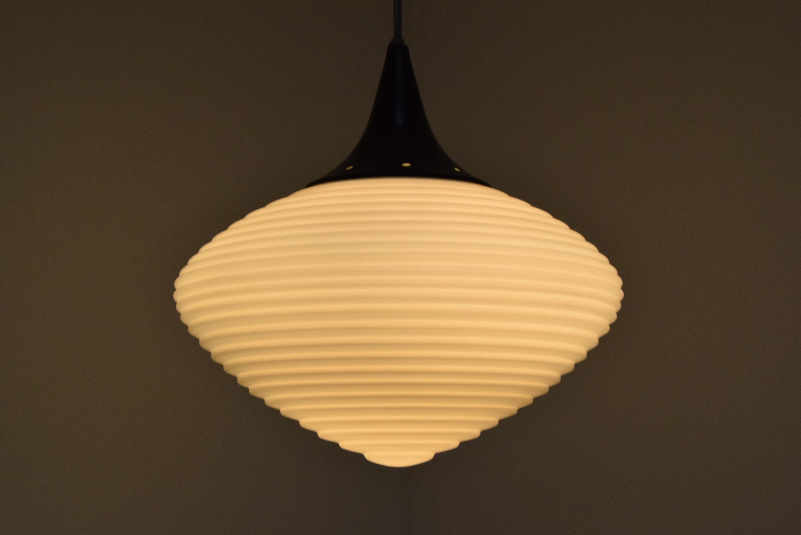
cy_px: 268
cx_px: 400
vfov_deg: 22.7
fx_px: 1336
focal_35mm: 60
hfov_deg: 33.4
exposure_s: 1/100
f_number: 14
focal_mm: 40
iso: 1600
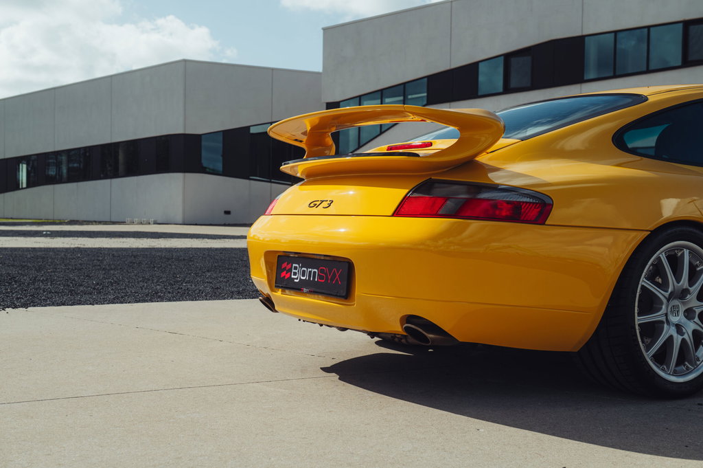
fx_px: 878
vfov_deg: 29.8
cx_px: 352
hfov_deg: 43.6
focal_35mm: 45
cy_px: 234
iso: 200
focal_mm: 45
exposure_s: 1/500
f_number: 7.1
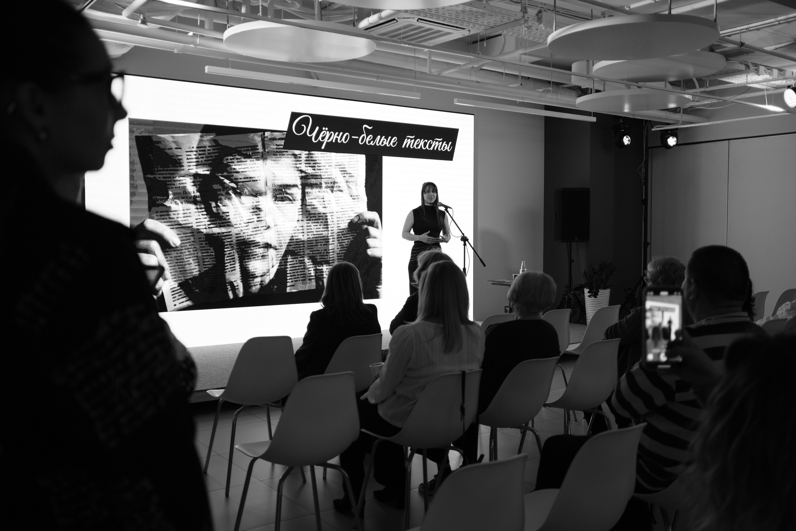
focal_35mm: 35
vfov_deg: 37.9
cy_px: 266
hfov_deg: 54.4
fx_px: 774
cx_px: 398
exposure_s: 1/140
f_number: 2
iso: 320
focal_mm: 23
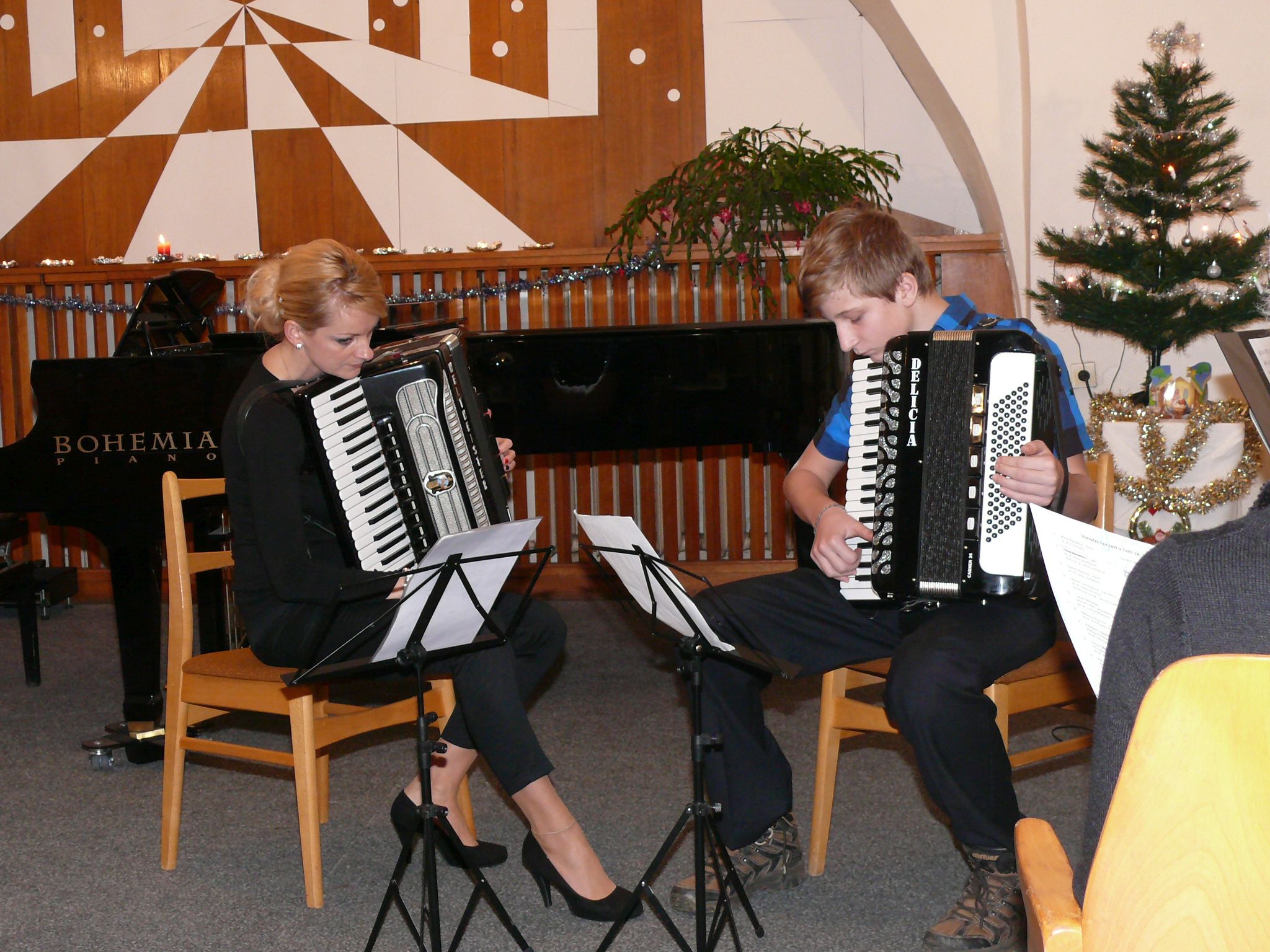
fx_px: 1944
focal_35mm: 53
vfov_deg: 27.5
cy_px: 476
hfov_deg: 36.2
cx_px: 635
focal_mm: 9.5
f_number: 3.2
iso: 200
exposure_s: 1/30
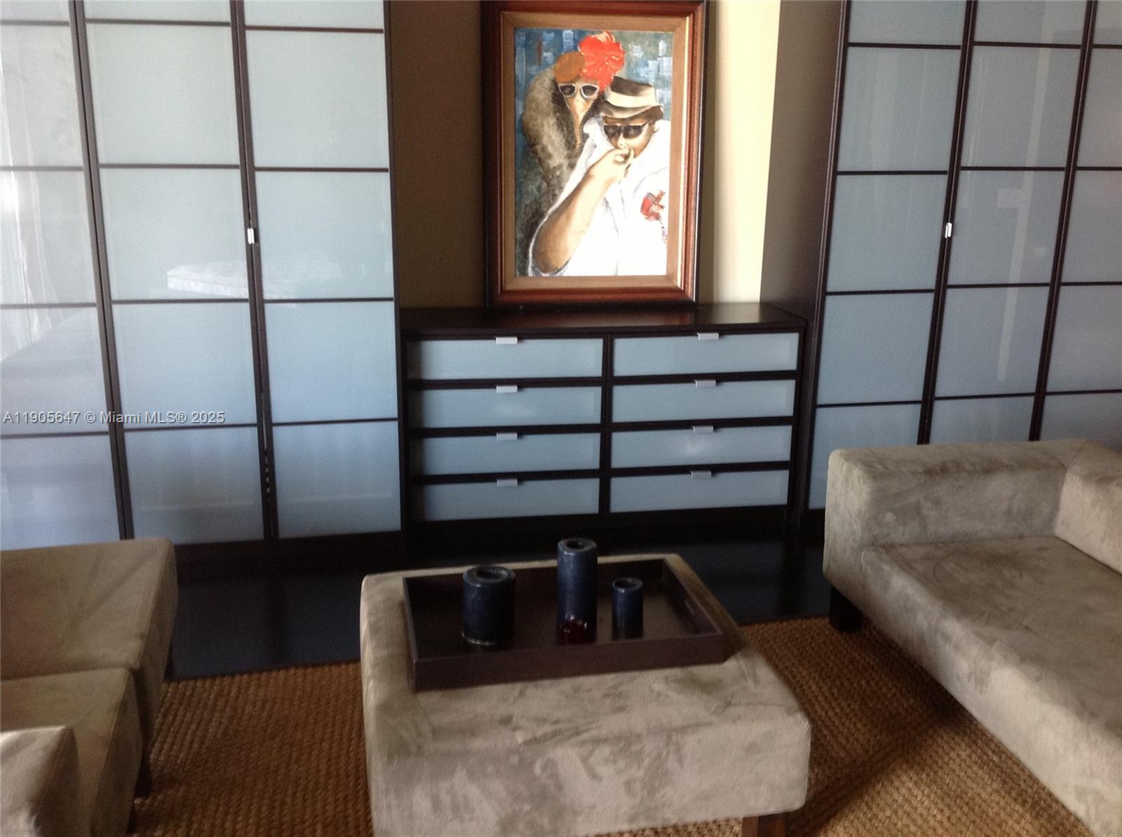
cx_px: 561
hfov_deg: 52.7
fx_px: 1132
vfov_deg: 40.6
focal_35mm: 35
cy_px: 418
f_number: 2.4
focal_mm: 4.28
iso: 100
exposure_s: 1/15
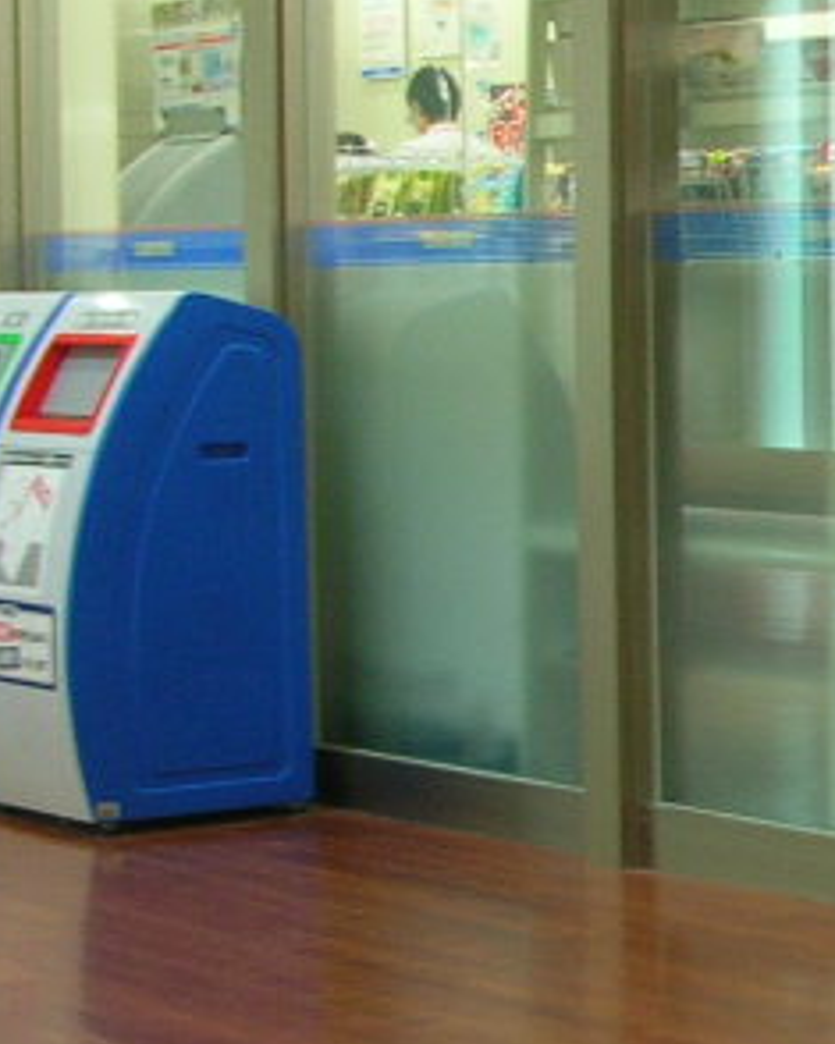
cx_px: 1386
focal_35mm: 119
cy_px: 589
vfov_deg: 16.2
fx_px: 3678
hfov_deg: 12.1
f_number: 2.8
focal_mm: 5.8
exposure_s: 1/19.2
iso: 50
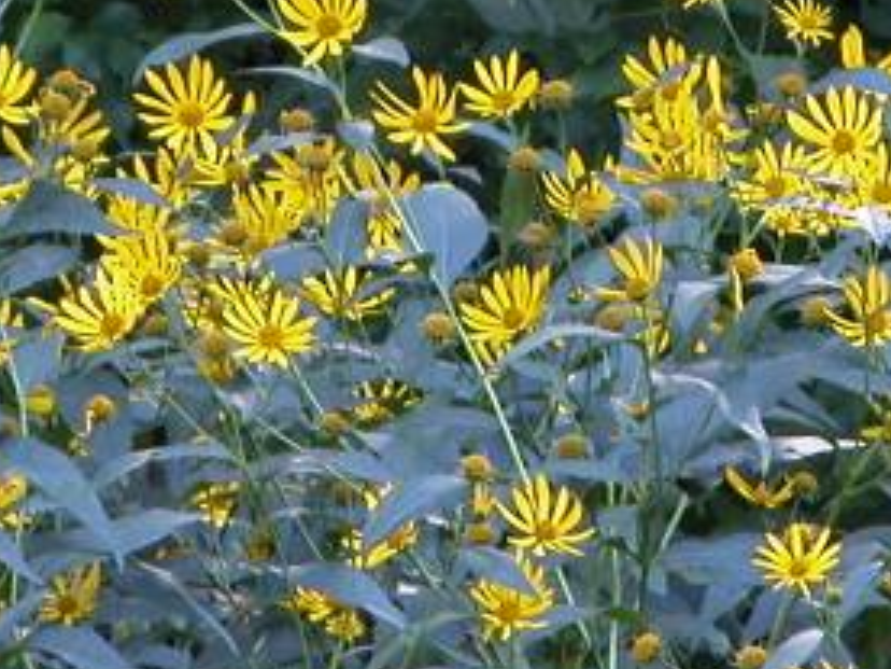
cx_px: 662
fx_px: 33410
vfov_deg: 1.1
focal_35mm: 1298
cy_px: -61
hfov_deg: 1.5
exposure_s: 1/12.8
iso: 100
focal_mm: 71.2
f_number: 5.3
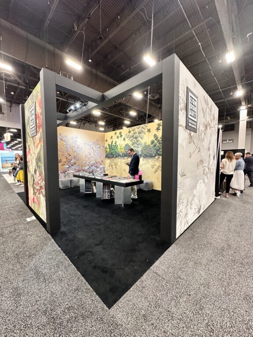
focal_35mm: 14
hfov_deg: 85.7
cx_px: 126
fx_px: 136
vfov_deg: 102.1
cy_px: 168
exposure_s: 1/60
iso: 160
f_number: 2.2
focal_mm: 2.22
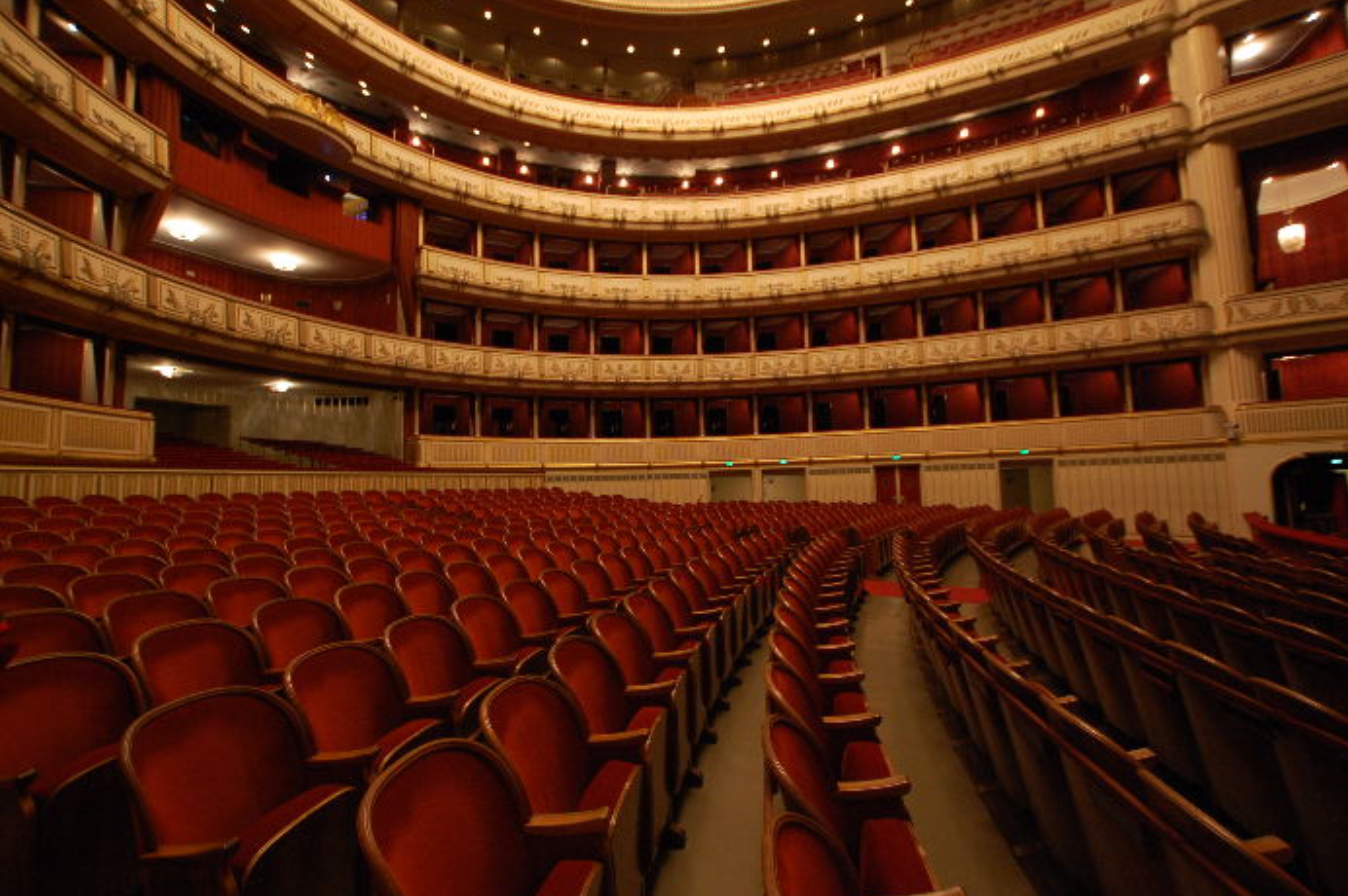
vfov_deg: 73.6
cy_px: 428
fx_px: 599
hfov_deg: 96.8
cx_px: 688
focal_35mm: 16
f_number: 3.5
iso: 800
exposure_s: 1/13
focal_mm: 10
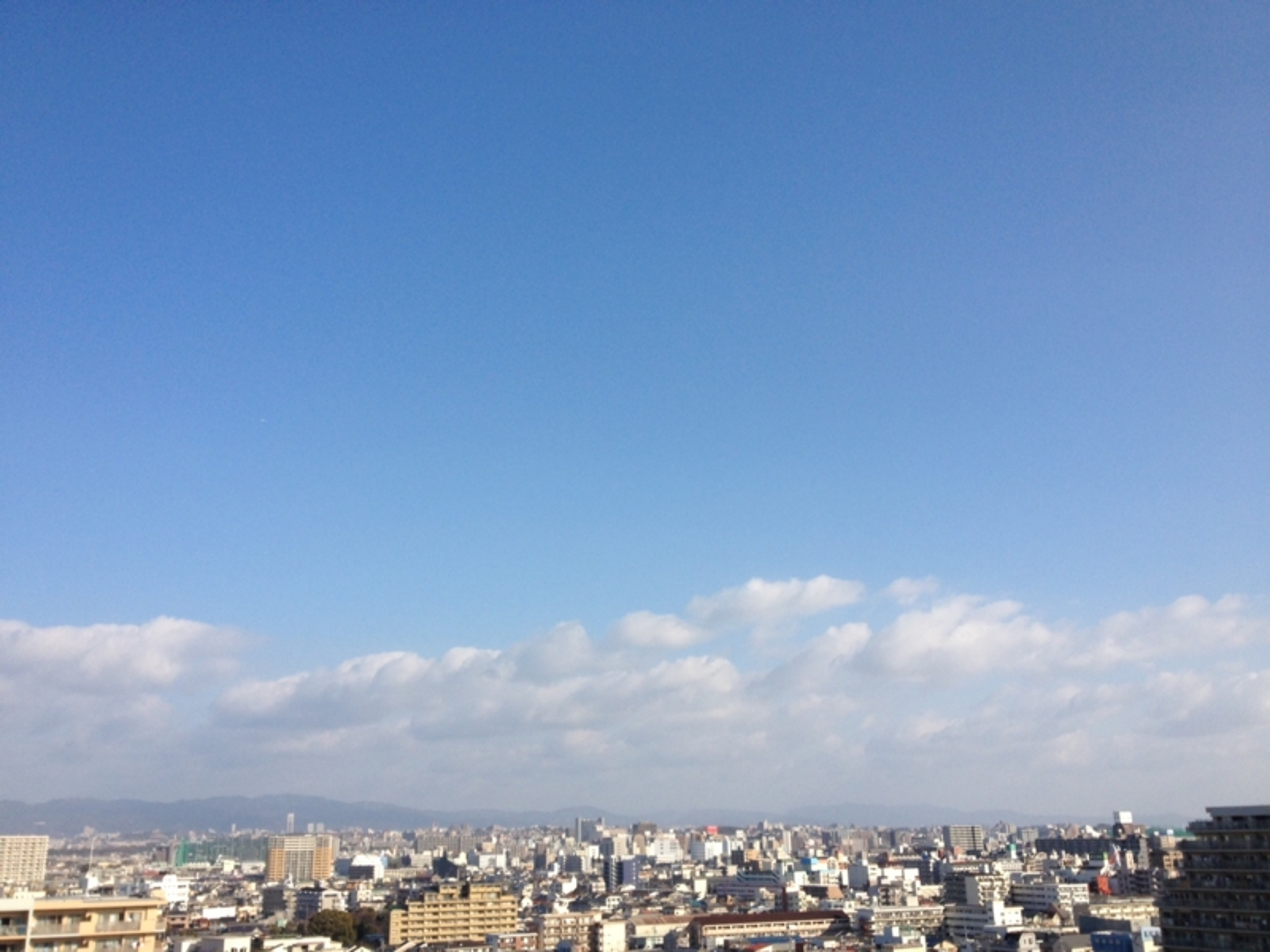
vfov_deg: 40.7
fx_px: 1284
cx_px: 635
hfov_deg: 52.6
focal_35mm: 35
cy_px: 476
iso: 50
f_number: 2.4
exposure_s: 1/1972
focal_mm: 4.28
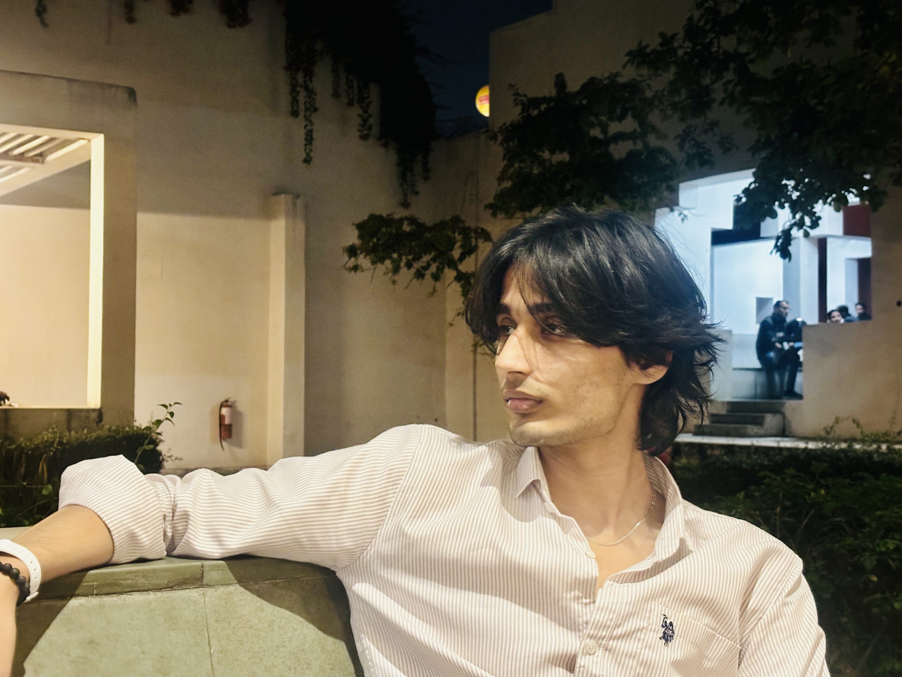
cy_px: 338
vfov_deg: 28.0
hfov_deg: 36.8
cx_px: 451
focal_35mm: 52
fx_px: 1355
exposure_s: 1/20
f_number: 1.6
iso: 400
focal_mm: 5.96
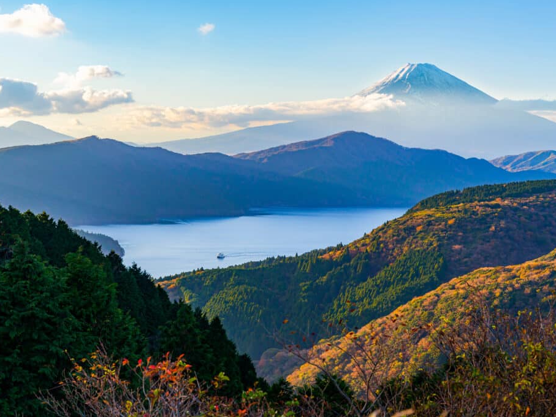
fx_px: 1012
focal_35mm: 63
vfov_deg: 23.3
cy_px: 208
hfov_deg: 30.7
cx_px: 278
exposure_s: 1/250
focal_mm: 58
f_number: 8
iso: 200
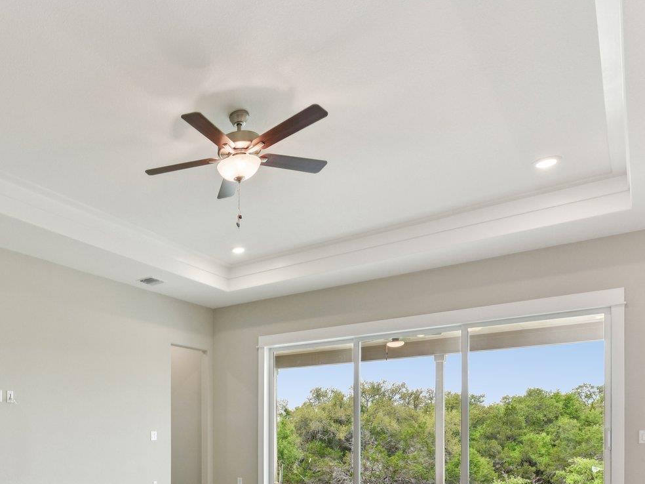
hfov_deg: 54.6
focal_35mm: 30
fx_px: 559
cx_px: 105
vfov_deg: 42.5
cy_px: 444
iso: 100
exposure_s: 1/25
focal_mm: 15
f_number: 8
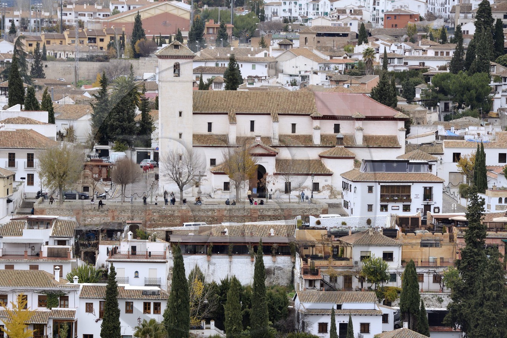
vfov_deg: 6.2
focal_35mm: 220
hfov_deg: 9.4
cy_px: 198
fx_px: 3096
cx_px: 220
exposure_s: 1/200
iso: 400
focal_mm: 185
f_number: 6.3
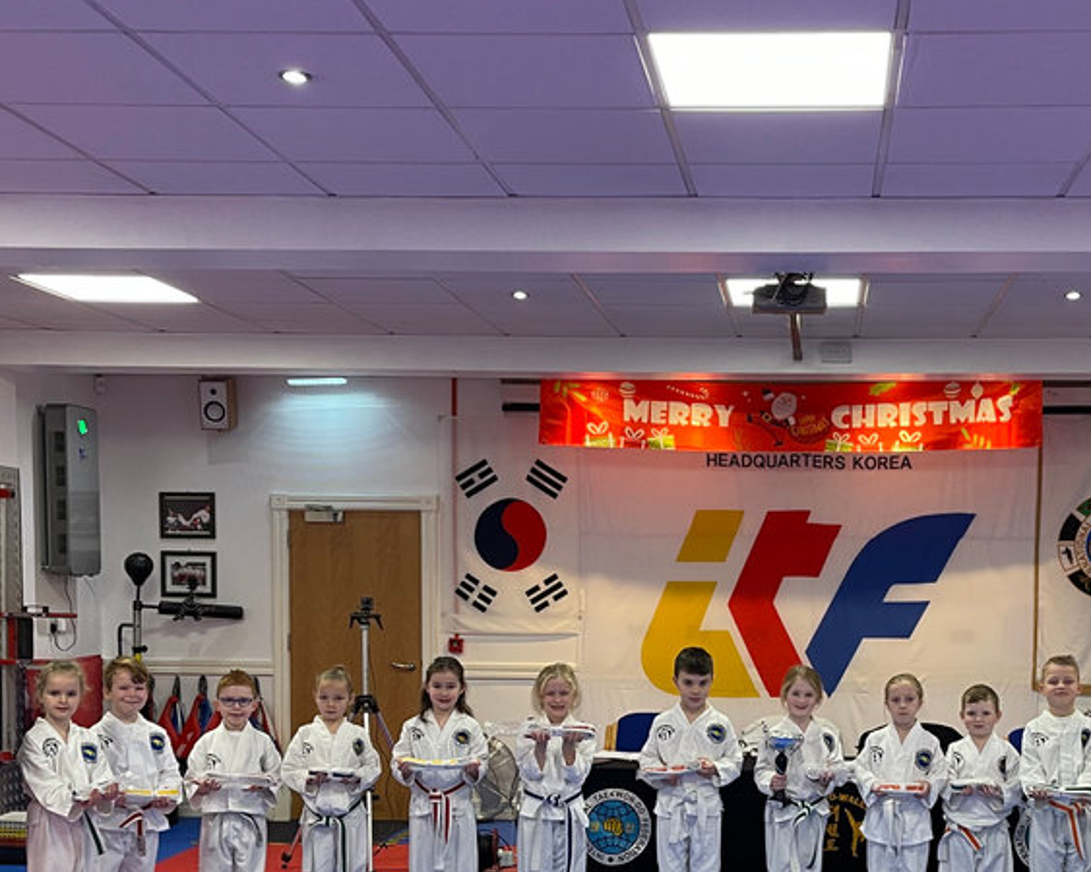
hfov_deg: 35.6
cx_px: 745
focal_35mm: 52
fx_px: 1678
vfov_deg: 28.5
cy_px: 691
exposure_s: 1/50
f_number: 1.6
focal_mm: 5.1
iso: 100
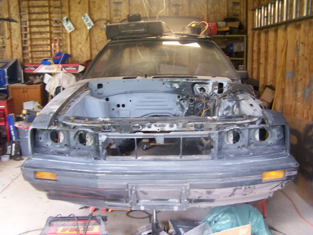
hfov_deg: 49.0
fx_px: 344
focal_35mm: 38
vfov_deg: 37.7
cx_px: 156
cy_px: 118
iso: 140
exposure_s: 1/13
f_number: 2.8
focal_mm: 6.3
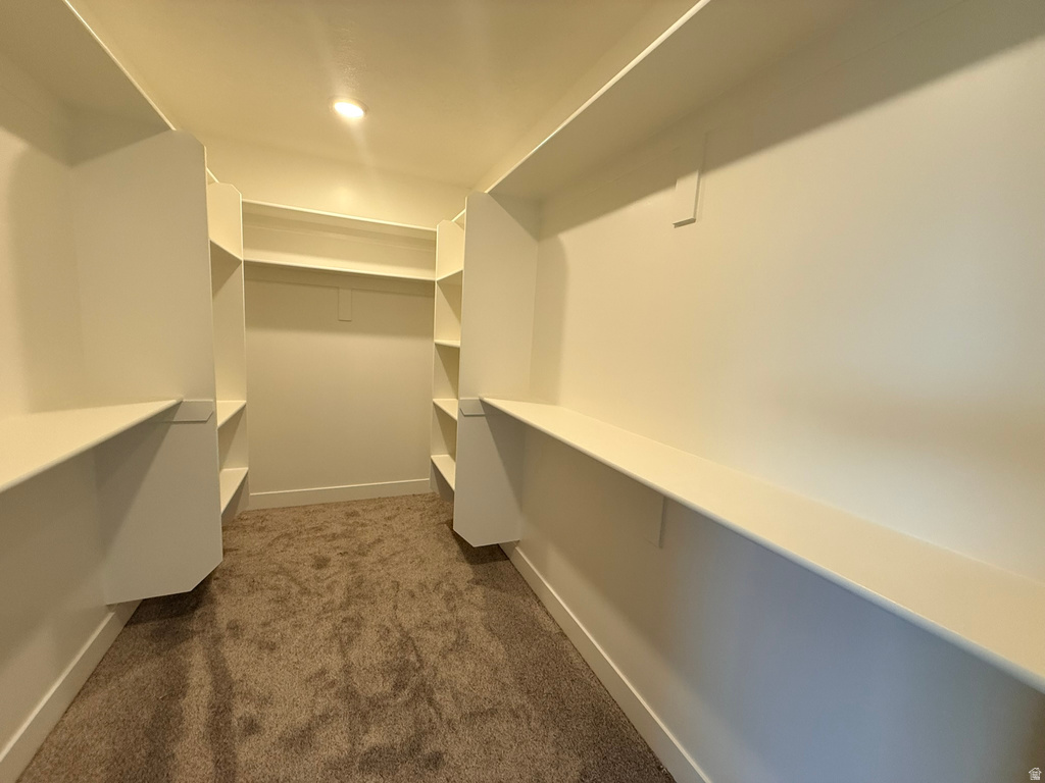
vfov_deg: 85.7
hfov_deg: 102.1
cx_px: 522
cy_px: 392
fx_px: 423
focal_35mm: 14
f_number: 2.2
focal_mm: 2.22
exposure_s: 1/120
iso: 250
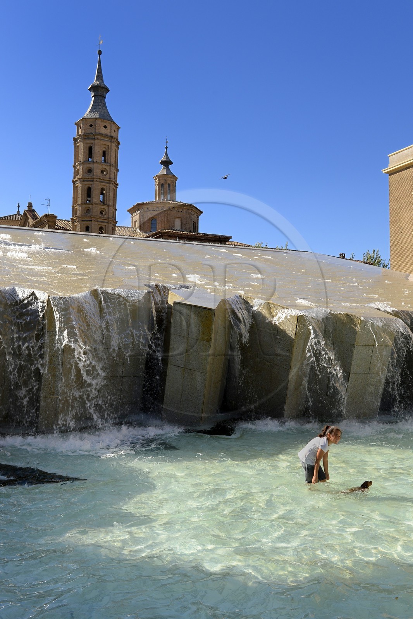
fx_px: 534
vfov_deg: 60.3
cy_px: 310
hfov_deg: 42.3
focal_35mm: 31
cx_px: 206
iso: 100
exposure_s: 1/250
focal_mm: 31
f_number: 8
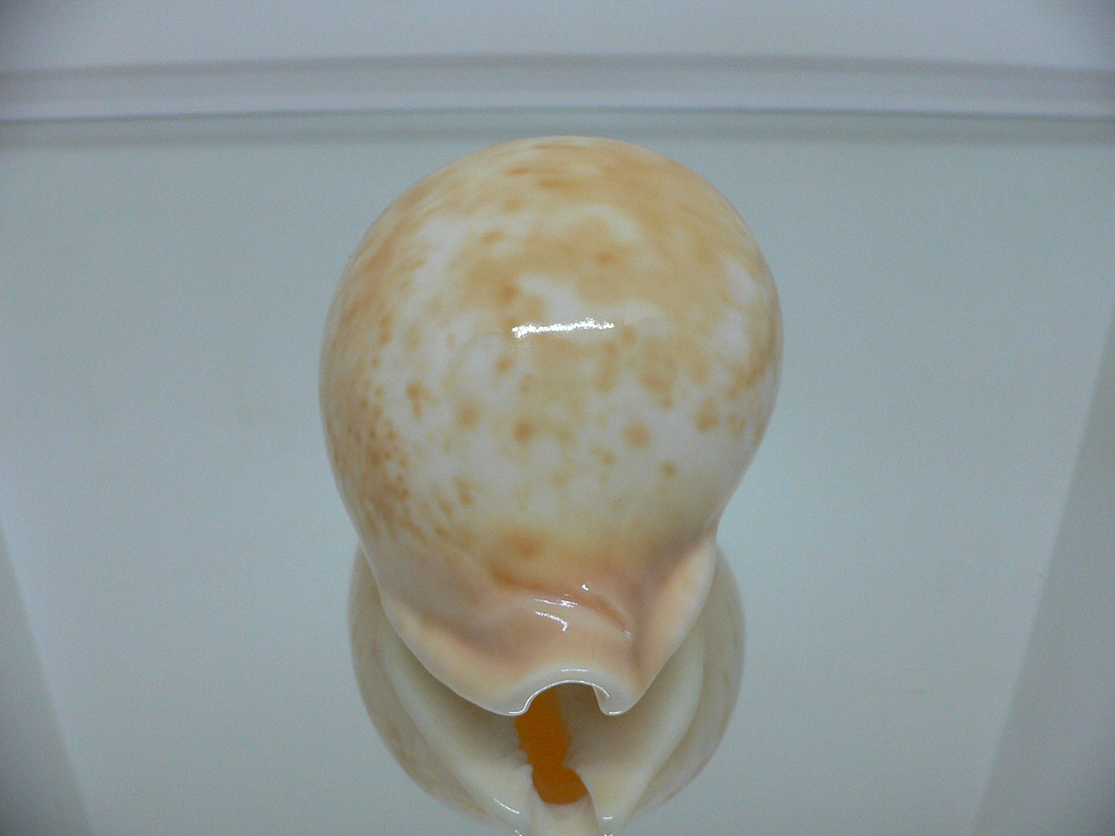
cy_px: 418
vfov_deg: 40.7
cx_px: 558
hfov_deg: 52.6
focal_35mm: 35
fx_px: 1127
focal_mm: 4.6
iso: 200
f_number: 2.8
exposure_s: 1/60
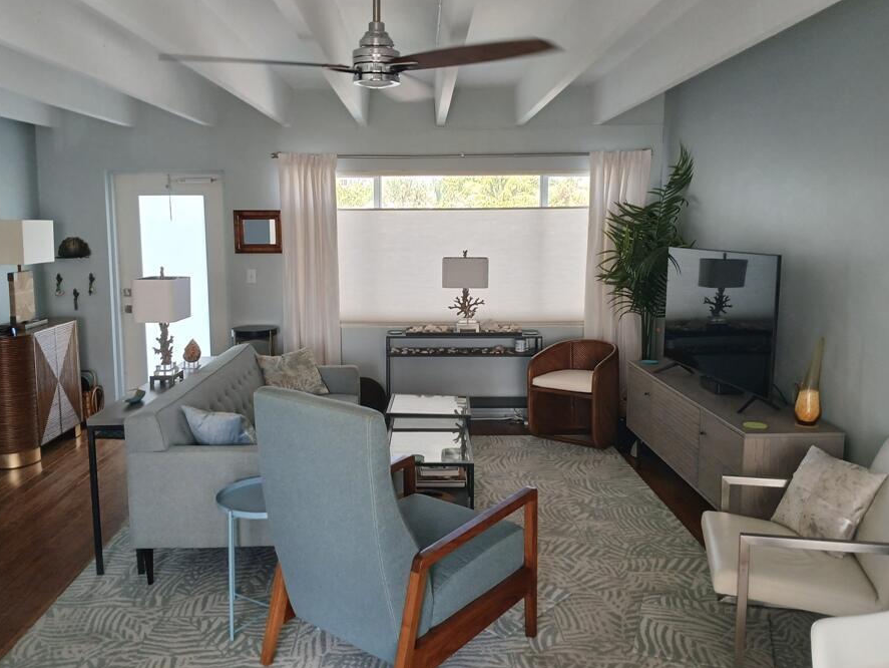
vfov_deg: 46.8
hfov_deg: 59.9
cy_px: 312
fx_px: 771
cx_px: 426
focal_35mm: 30
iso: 100
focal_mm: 3.98
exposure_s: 1/60
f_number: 1.8
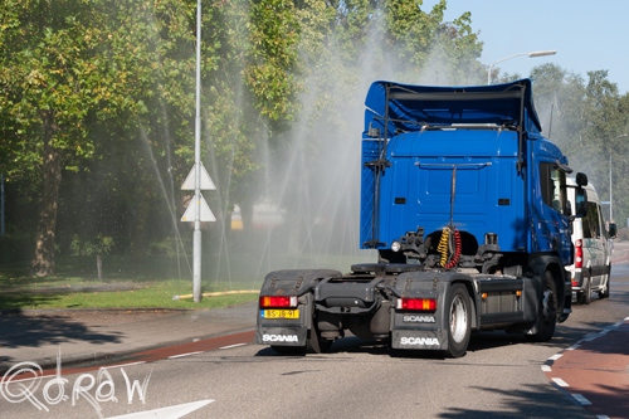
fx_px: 1441
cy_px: 210
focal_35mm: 82
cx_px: 314
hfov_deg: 24.6
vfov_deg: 16.5
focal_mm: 55
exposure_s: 1/250
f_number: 8
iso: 100
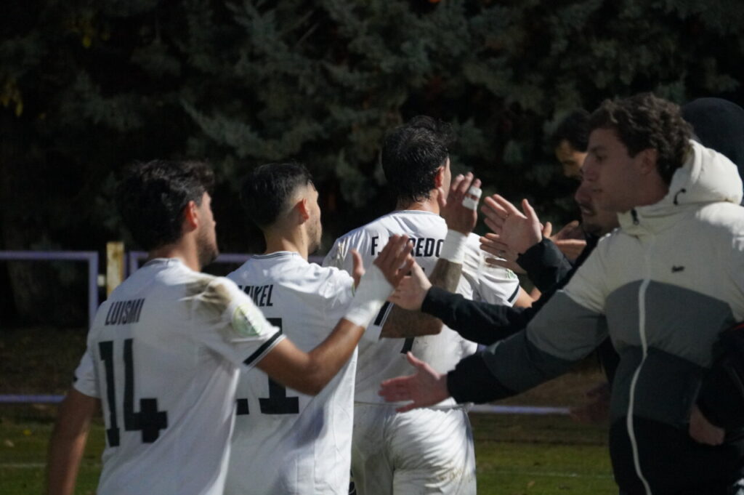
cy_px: 248
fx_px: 6071
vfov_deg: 4.7
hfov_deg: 7.0
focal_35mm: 294
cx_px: 372
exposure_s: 1/100
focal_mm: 196
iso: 6400
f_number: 6.3
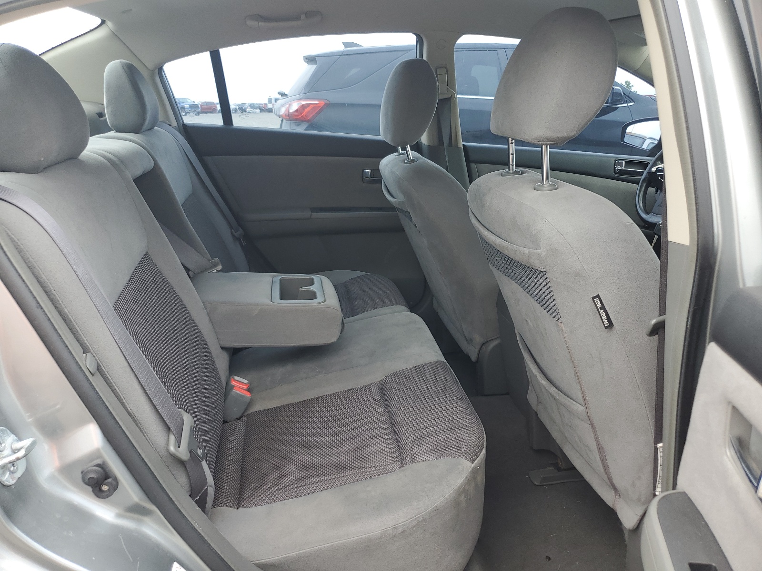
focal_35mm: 26
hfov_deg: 67.3
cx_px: 381
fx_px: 572
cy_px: 286
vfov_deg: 53.1
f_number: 1.5
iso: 50
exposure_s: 1/250
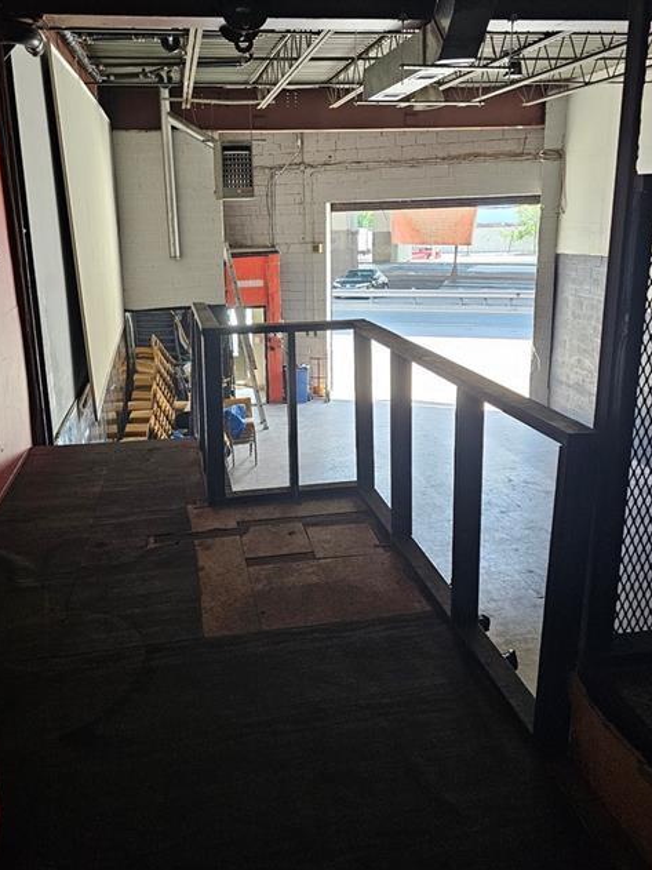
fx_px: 703
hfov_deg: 49.6
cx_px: 280
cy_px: 386
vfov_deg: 63.3
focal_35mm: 28
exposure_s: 1/170
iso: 400
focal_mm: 6.3
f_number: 1.7
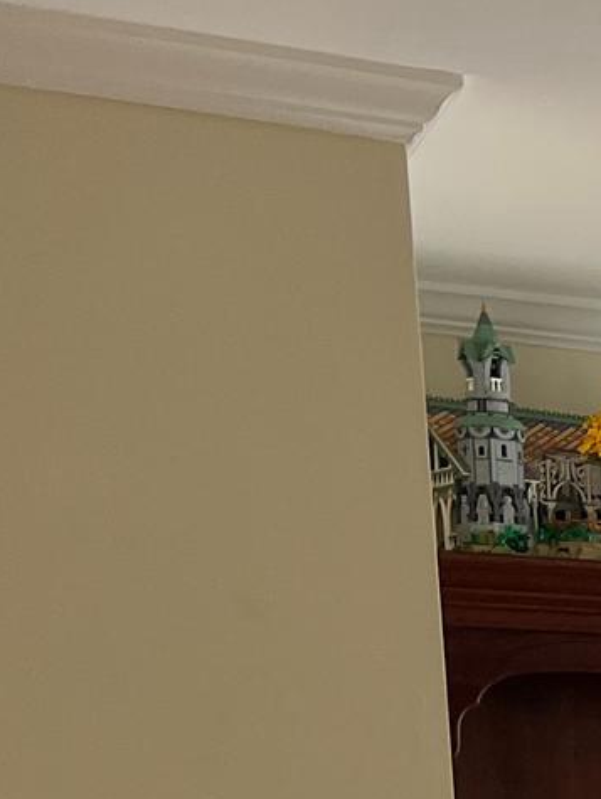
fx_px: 2589
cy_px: 1129
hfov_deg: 10.2
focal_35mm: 112
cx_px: 1719
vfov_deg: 16.3
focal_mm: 5.7
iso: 80
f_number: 1.5
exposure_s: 1/60
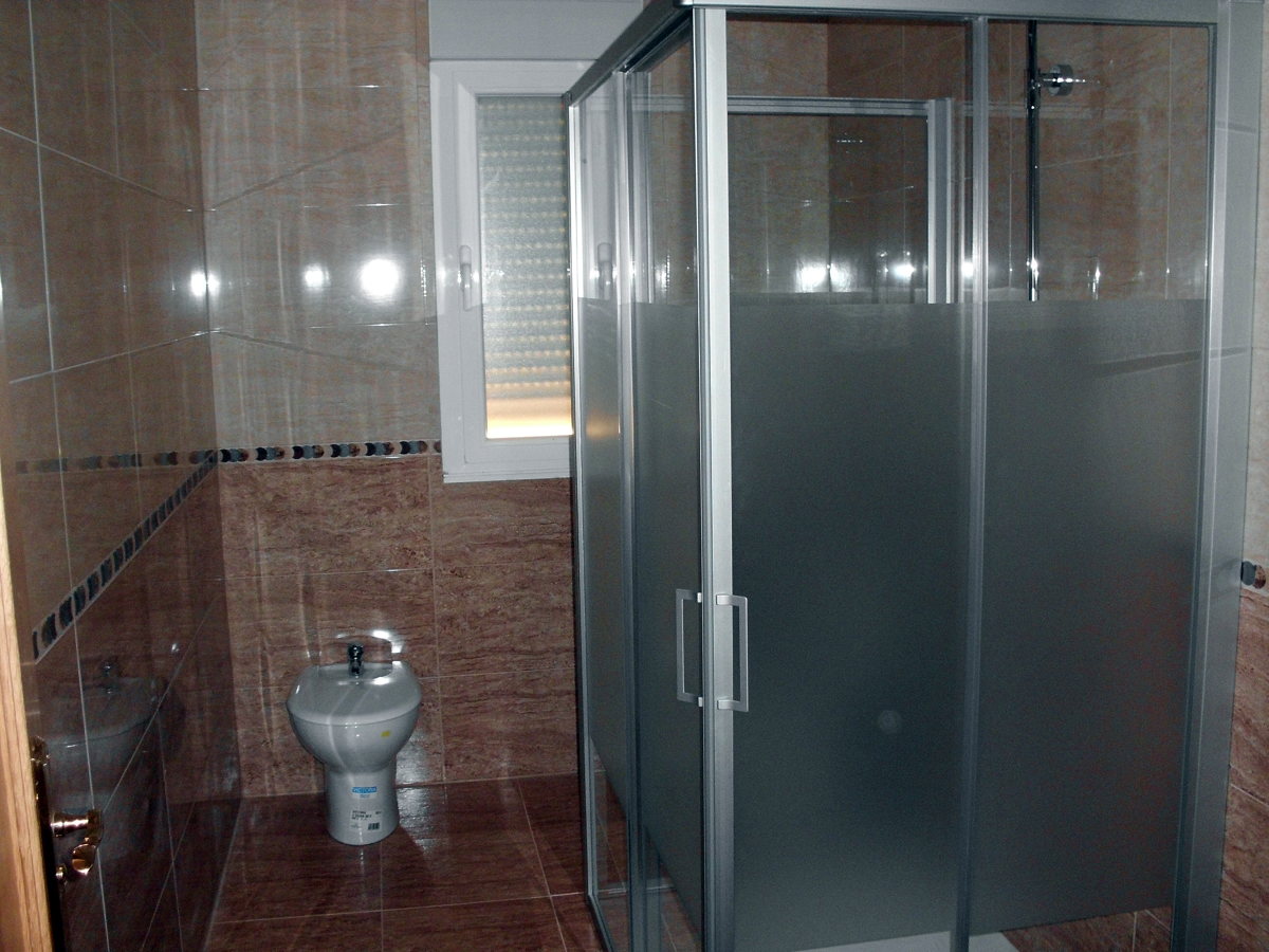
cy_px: 476
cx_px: 634
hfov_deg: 51.4
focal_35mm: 36
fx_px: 1320
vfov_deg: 39.7
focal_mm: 6.3
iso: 200
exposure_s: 1/60
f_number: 2.9
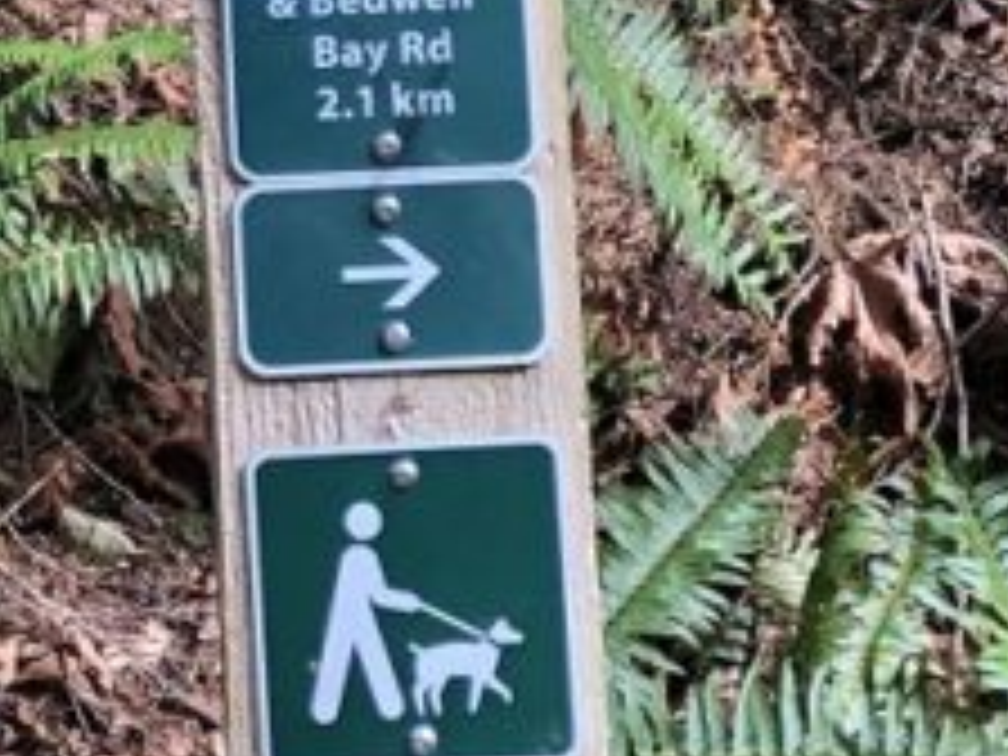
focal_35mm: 128
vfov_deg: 11.2
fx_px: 3727
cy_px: -346
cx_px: 279
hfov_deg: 15.3
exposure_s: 1/120
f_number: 1.8
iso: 64
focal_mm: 3.99
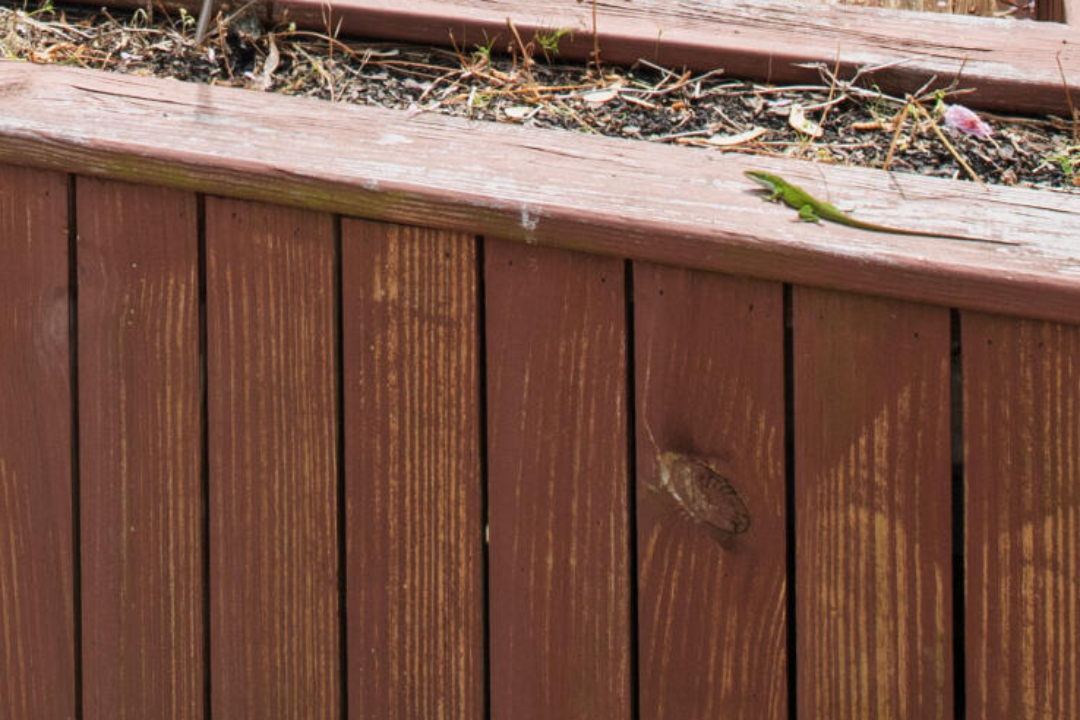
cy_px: -735
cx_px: 73
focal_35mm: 61
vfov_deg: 16.6
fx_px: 1830
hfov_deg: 31.1
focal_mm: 10
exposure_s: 1/100
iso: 100
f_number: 8
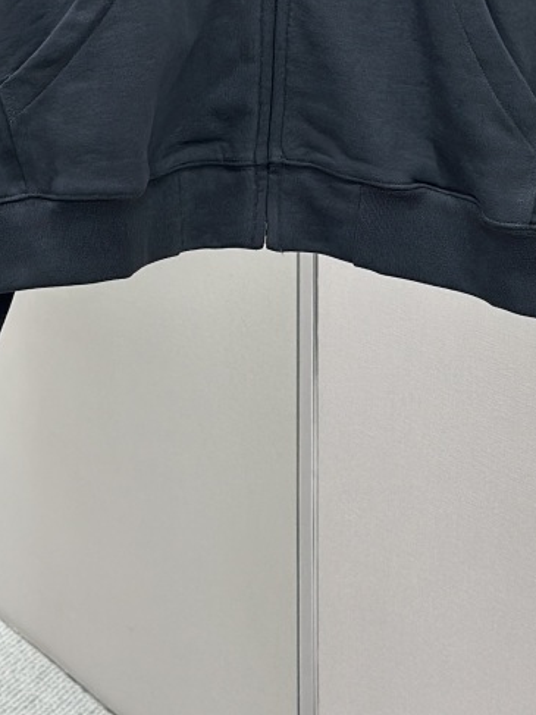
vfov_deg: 13.5
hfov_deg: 10.4
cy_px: -131
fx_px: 2933
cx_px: 270
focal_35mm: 142
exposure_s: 1/184
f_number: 1.78
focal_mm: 6.86
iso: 80
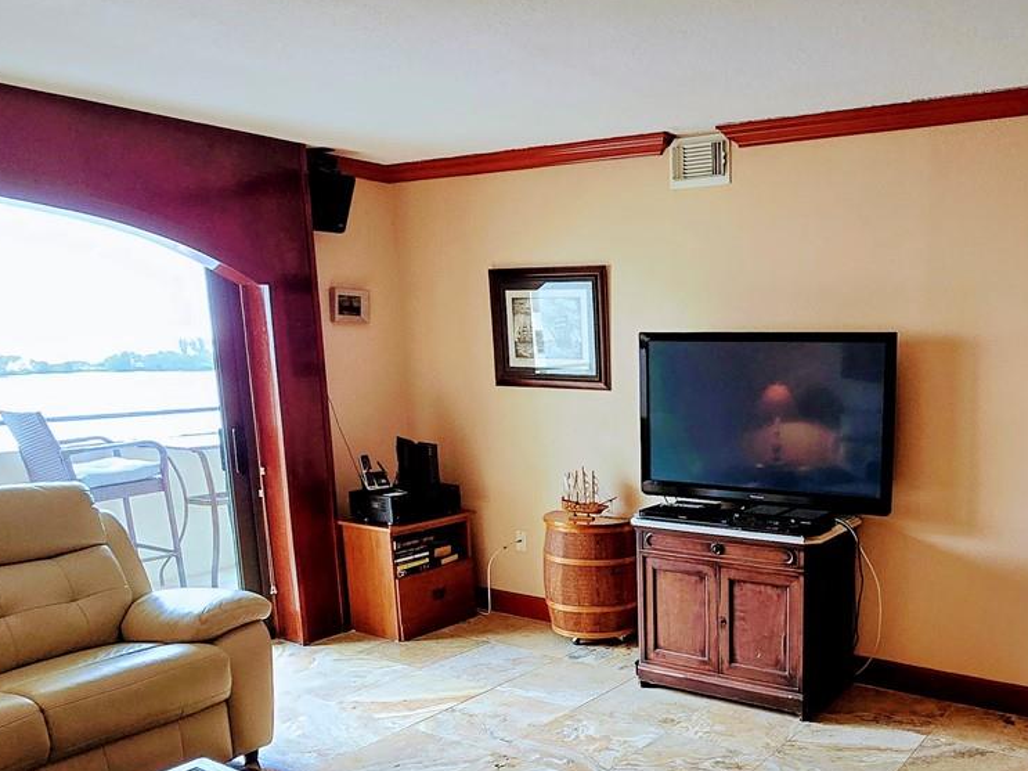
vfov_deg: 49.0
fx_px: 831
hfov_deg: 60.4
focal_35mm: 28
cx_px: 754
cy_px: 502
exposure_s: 1/60
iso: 200
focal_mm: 2.2
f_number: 2.2
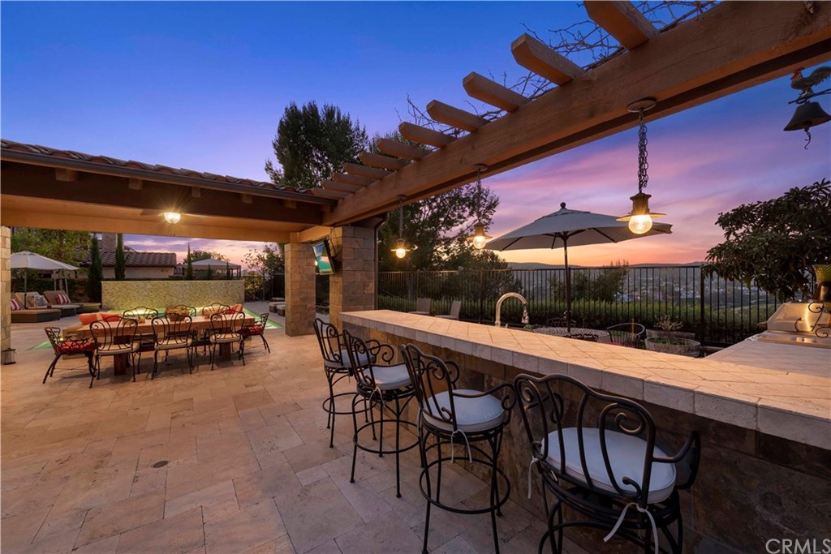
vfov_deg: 81.2
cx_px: 416
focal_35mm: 14
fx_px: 323
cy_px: 277
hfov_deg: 104.2
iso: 160
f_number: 7.1
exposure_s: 1/5
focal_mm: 14
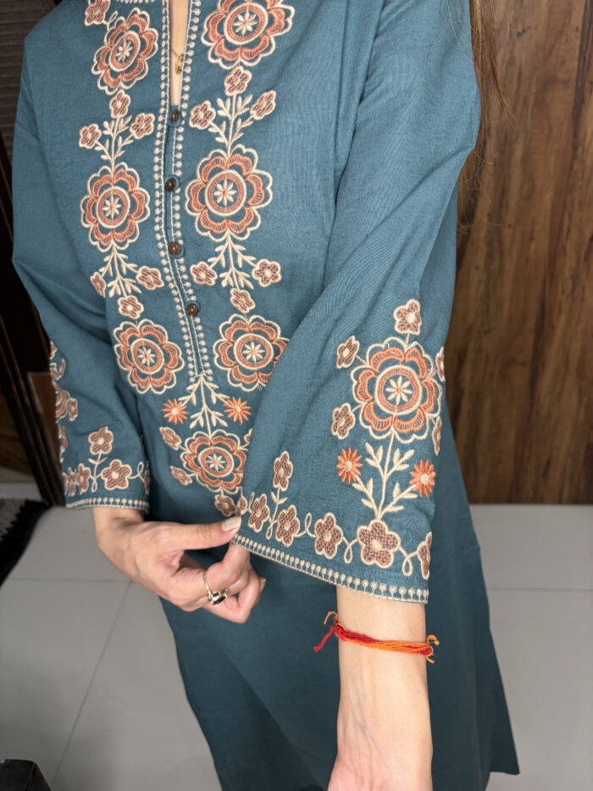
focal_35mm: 26
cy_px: 396
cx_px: 296
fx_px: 594
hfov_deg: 53.1
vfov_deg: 67.3
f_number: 1.6
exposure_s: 1/50
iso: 100
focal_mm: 5.96
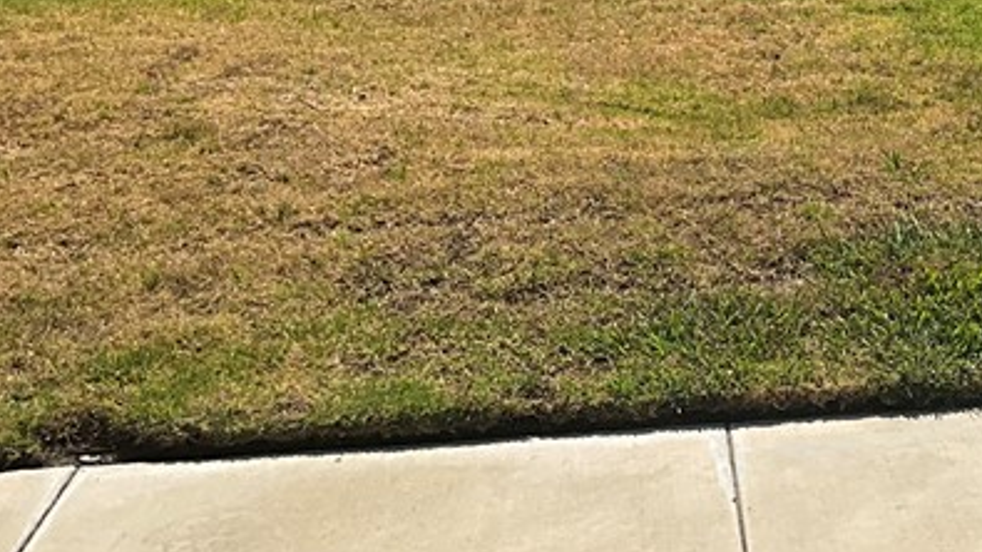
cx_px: 935
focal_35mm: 82
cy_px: 22
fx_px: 2135
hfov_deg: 24.9
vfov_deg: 14.5
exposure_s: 1/2959
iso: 25
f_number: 1.8
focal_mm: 3
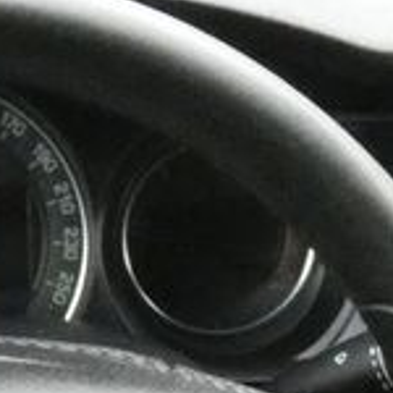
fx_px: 2402
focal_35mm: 187
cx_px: 173
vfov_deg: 9.0
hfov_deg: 9.4
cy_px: 642
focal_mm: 5.5
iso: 1600
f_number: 5.6
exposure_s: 1/80
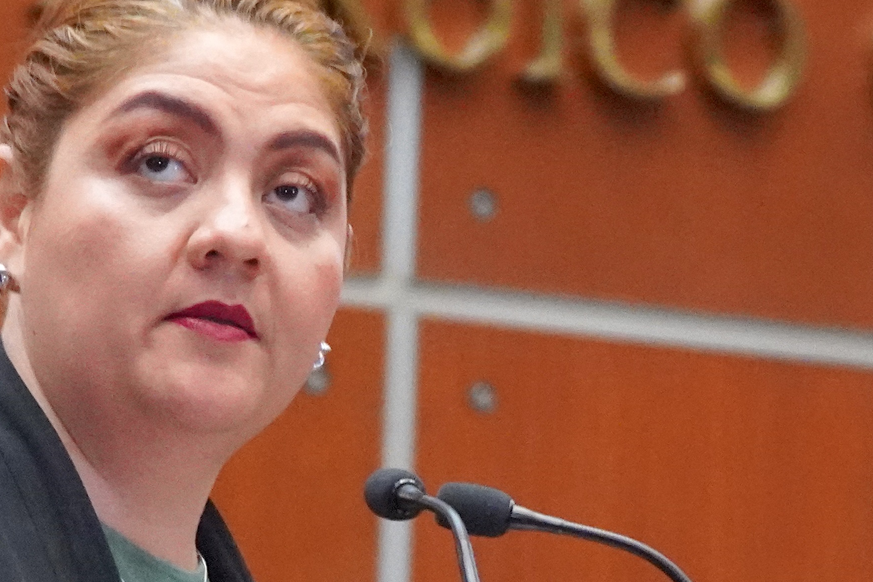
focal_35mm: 359
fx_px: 8705
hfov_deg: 5.7
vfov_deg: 3.8
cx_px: 479
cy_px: 562
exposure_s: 1/30
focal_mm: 70
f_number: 4.5
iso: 6400
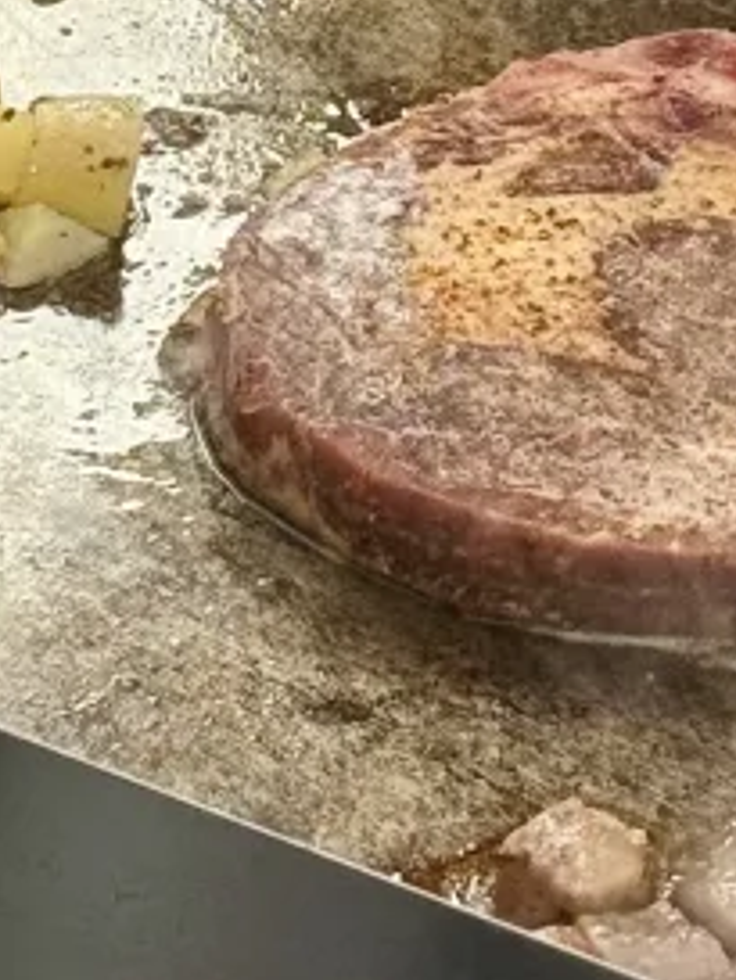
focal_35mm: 253
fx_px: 7167
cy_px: -445
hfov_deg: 5.9
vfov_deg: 7.7
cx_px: 438
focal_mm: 6.76
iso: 80
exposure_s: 1/2415
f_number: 1.78
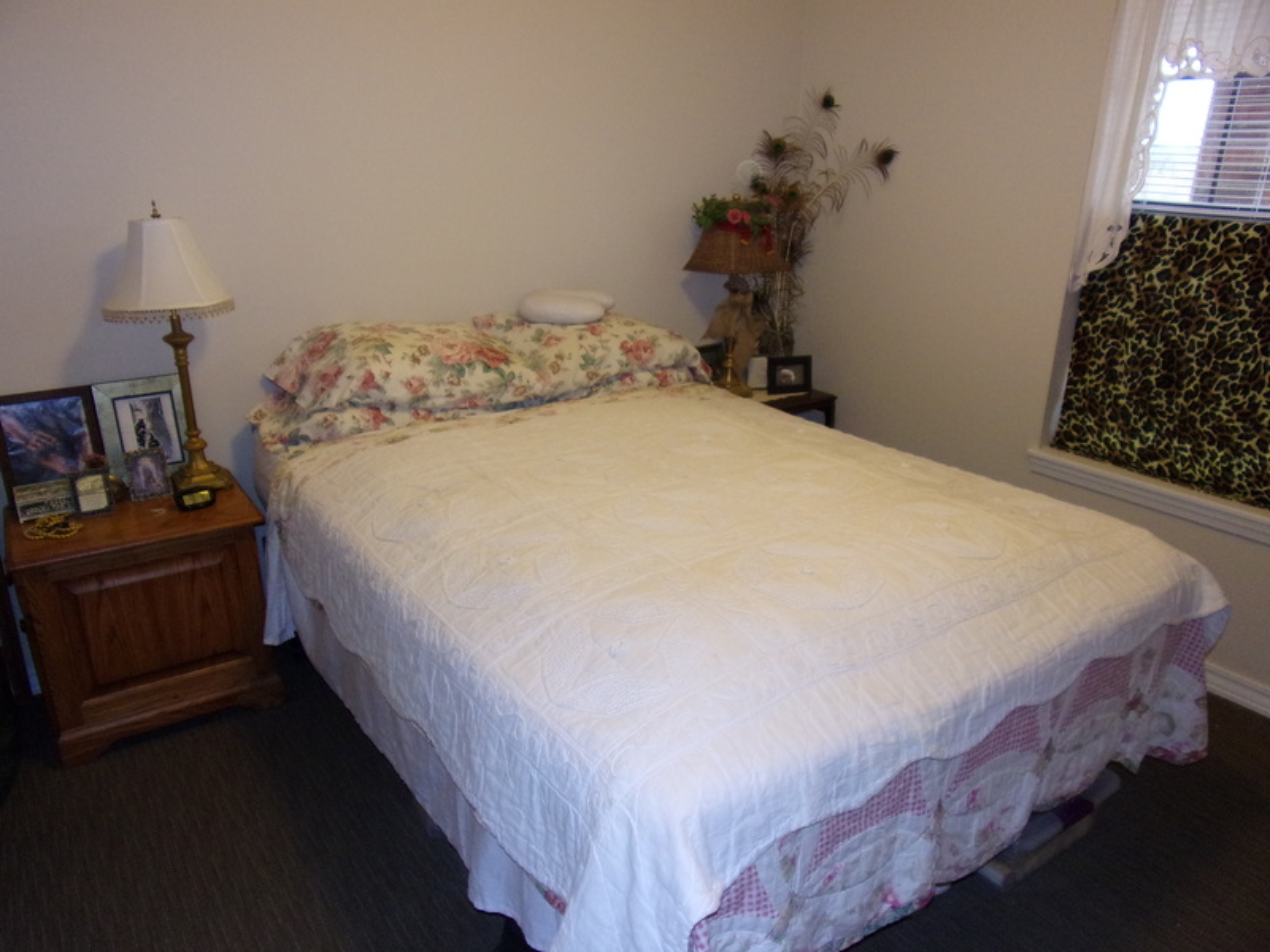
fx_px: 881
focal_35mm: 24
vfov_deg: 56.8
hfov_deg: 71.6
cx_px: 635
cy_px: 476
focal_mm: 4.3
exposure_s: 1/34
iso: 200
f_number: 3.3
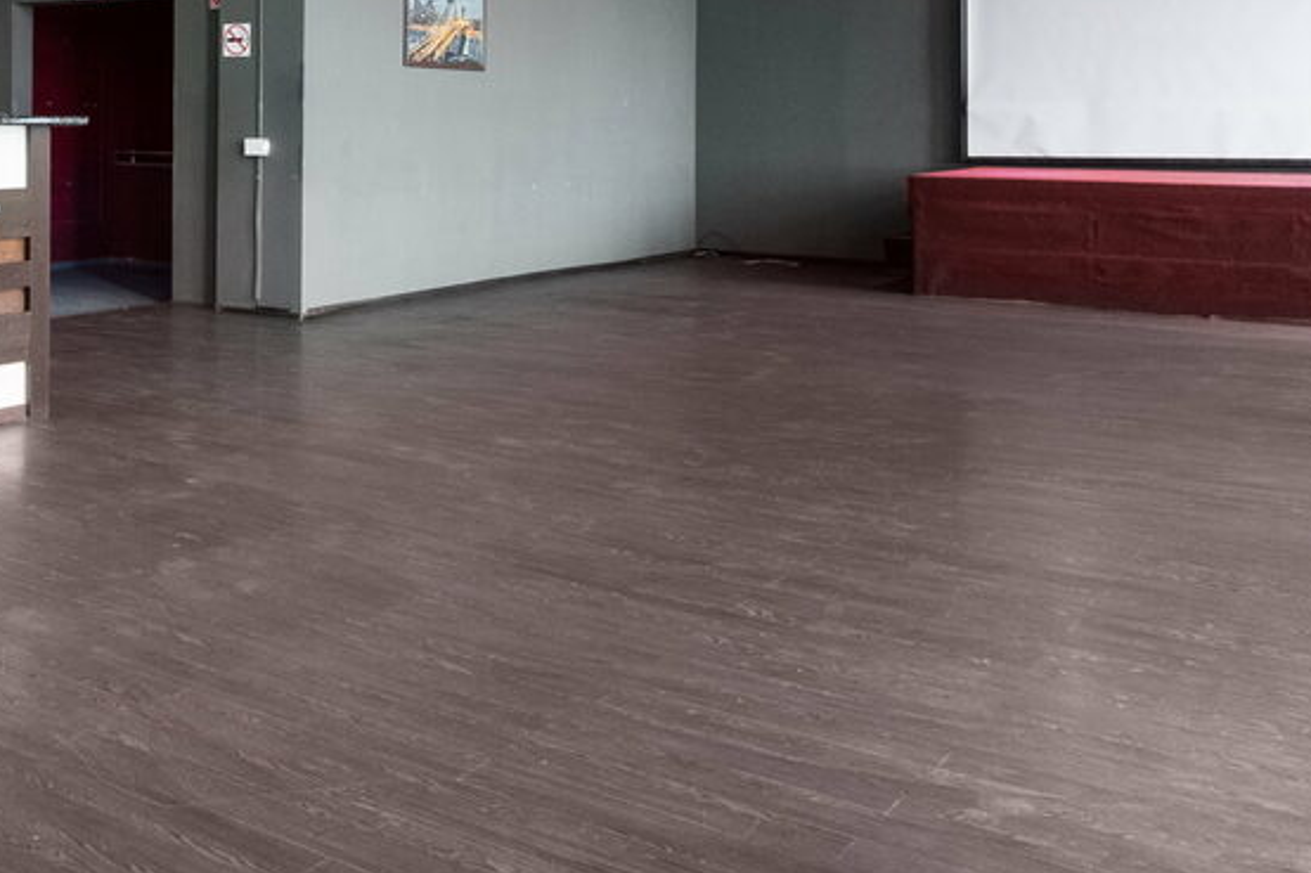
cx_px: 135
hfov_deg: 46.8
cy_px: 114
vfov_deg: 34.2
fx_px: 1347
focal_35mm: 37
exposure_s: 1/20
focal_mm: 16
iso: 2500
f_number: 8
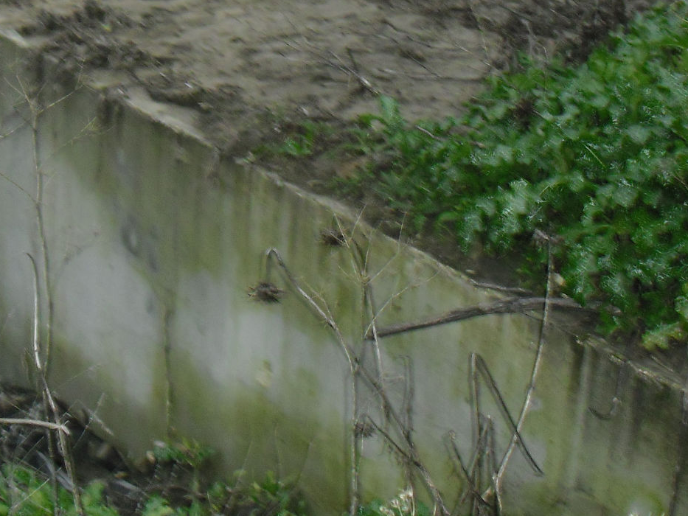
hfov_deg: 24.7
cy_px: 100
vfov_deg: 18.5
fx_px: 1570
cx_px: 319
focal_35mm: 79
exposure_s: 1/125
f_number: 3.1
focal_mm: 6.3
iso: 200
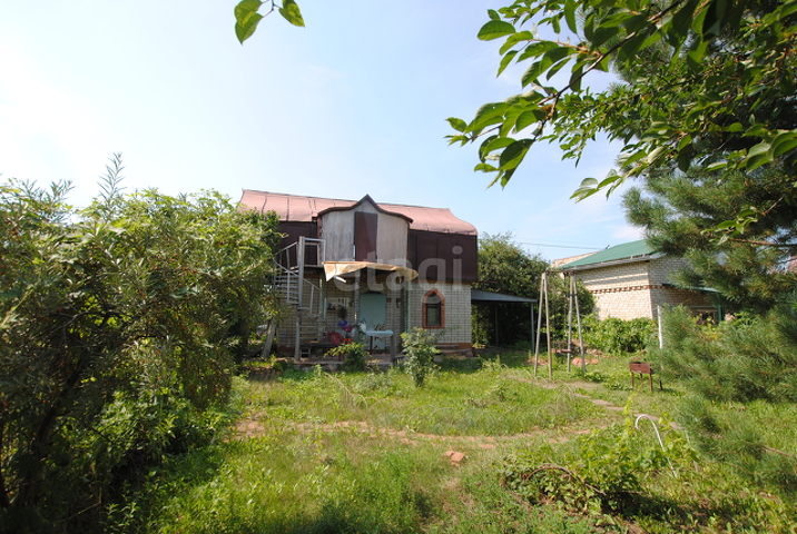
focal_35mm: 16
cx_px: 398
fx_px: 366
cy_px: 267
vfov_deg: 72.3
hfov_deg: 94.9
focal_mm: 11
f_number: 7.1
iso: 100
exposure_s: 1/200
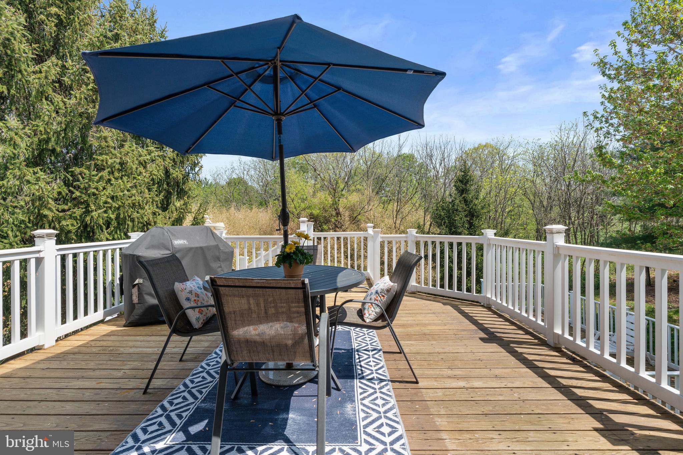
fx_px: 304
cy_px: 228
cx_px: 342
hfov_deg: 96.7
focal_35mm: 16
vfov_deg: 73.7
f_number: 8
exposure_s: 1/200
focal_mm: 16
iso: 400
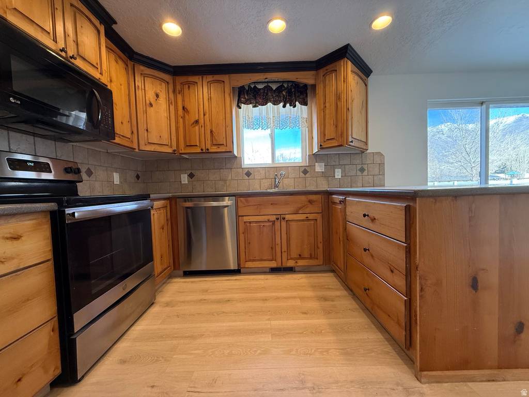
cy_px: 198
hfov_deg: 102.1
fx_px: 214
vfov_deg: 85.7
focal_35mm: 14
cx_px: 264
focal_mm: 2.22
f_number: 2.2
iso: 250
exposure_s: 1/99
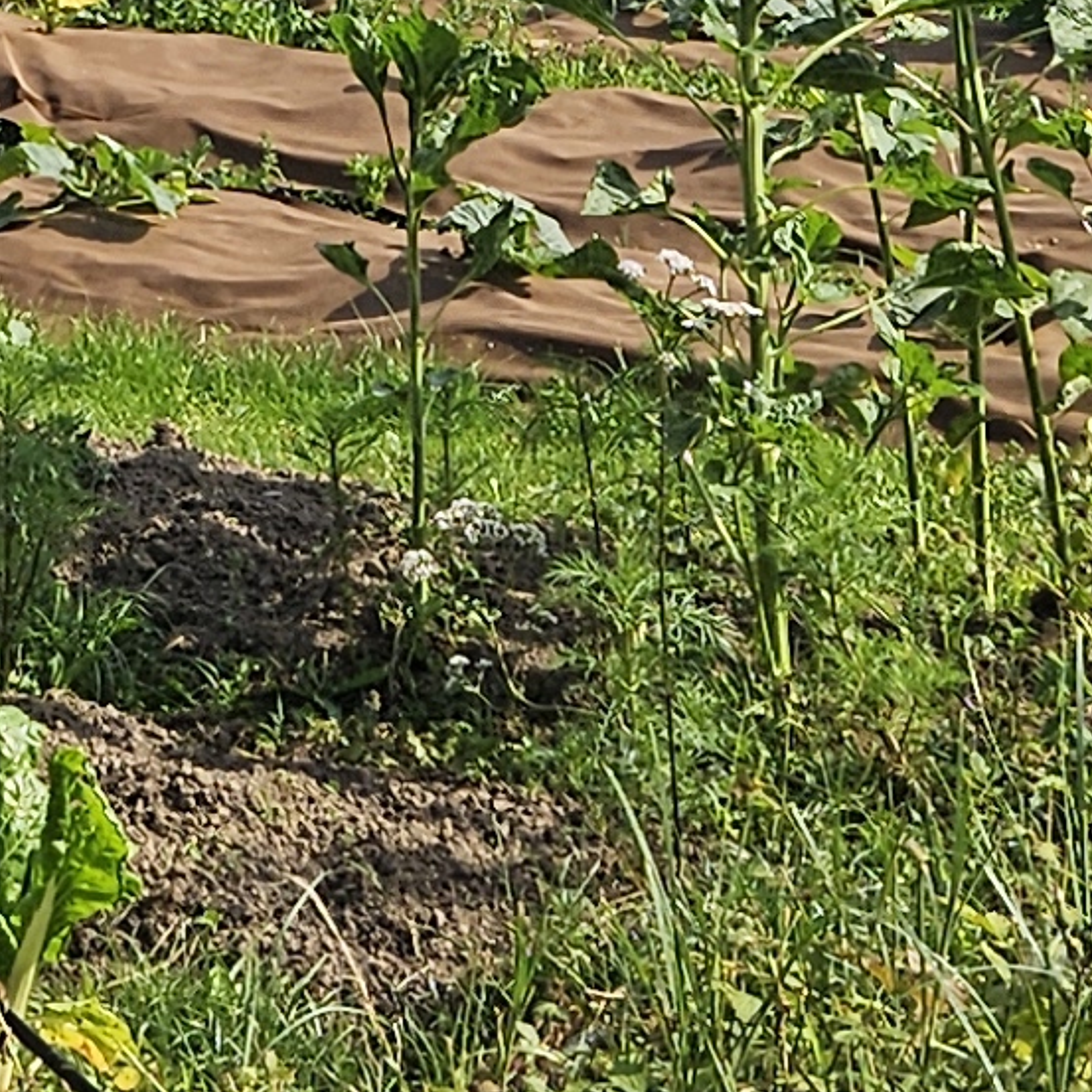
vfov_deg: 10.6
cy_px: -1268
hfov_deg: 11.7
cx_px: -201
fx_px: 5246
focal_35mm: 147
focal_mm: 5.4
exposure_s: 1/1814
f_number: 1.8
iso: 25
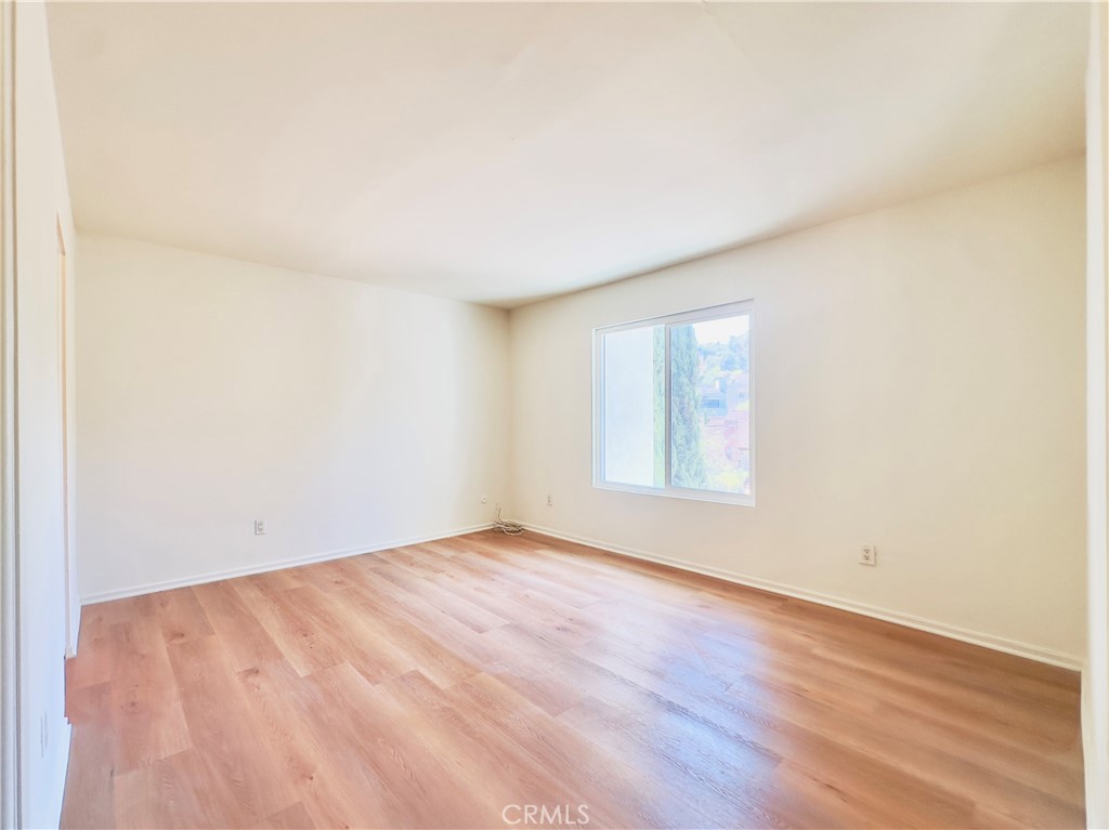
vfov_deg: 85.6
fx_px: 448
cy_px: 415
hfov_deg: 102.1
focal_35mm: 14
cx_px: 554
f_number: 2.2
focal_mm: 2.22
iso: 64
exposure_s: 1/120
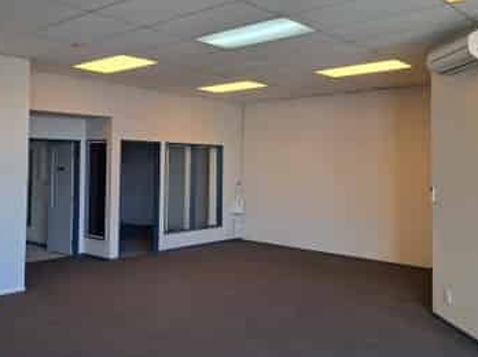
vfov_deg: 41.5
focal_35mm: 34
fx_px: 469
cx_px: 211
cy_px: 142
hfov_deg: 53.9
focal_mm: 5.23
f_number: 1.8
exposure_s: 1/50
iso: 50
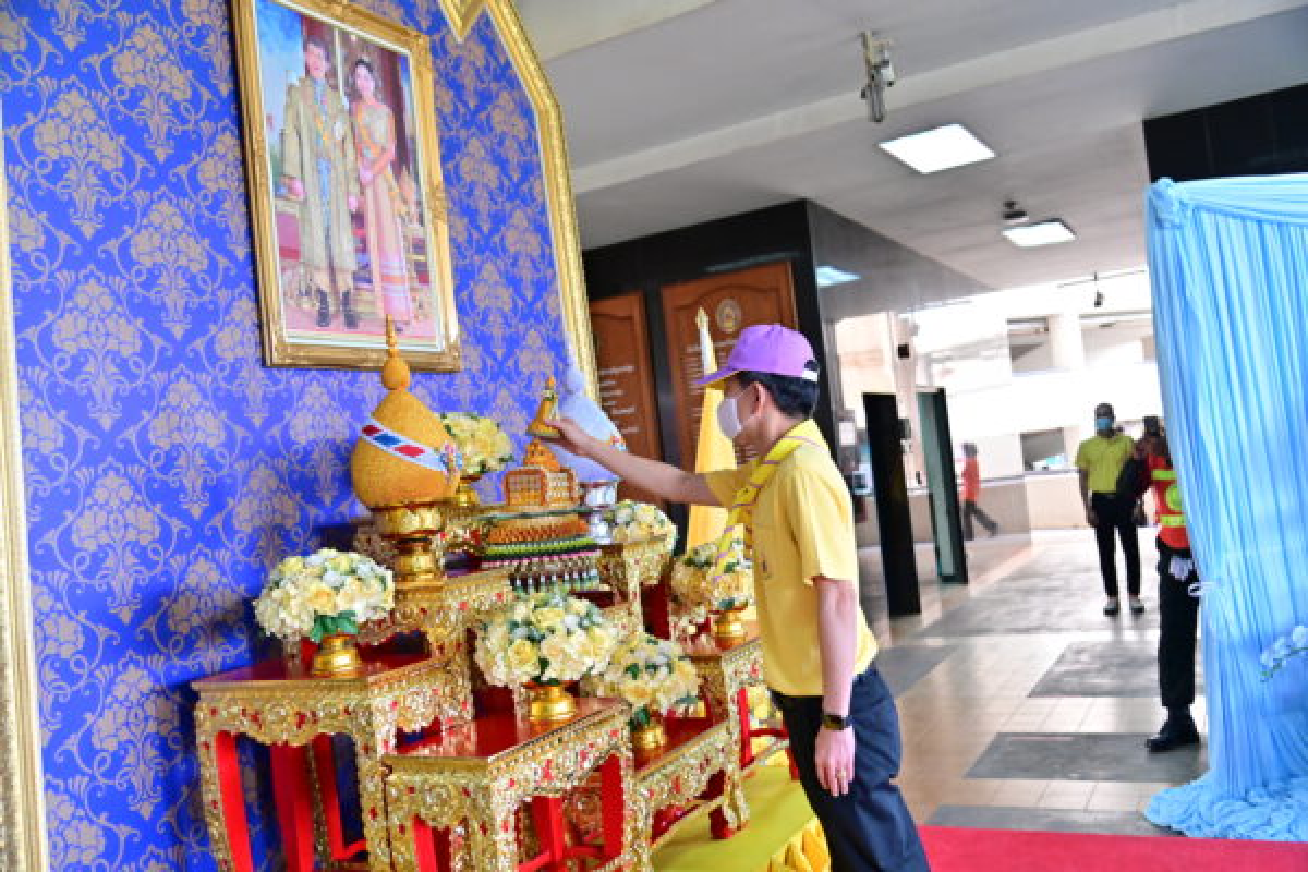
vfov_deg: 43.6
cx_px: 654
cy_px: 436
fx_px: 1090
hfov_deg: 61.9
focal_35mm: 30
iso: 2500
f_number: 4
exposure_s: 1/200
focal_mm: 30
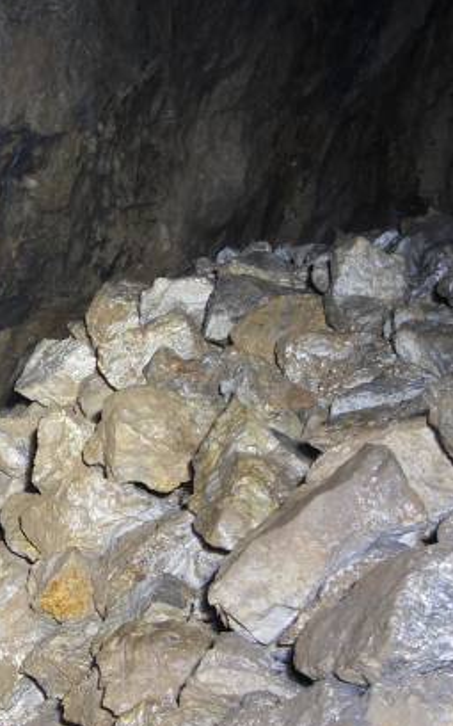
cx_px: -130
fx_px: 1600
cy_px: 488
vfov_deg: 25.4
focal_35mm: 81
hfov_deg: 15.4
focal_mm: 6.6
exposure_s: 6
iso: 80
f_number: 3.5
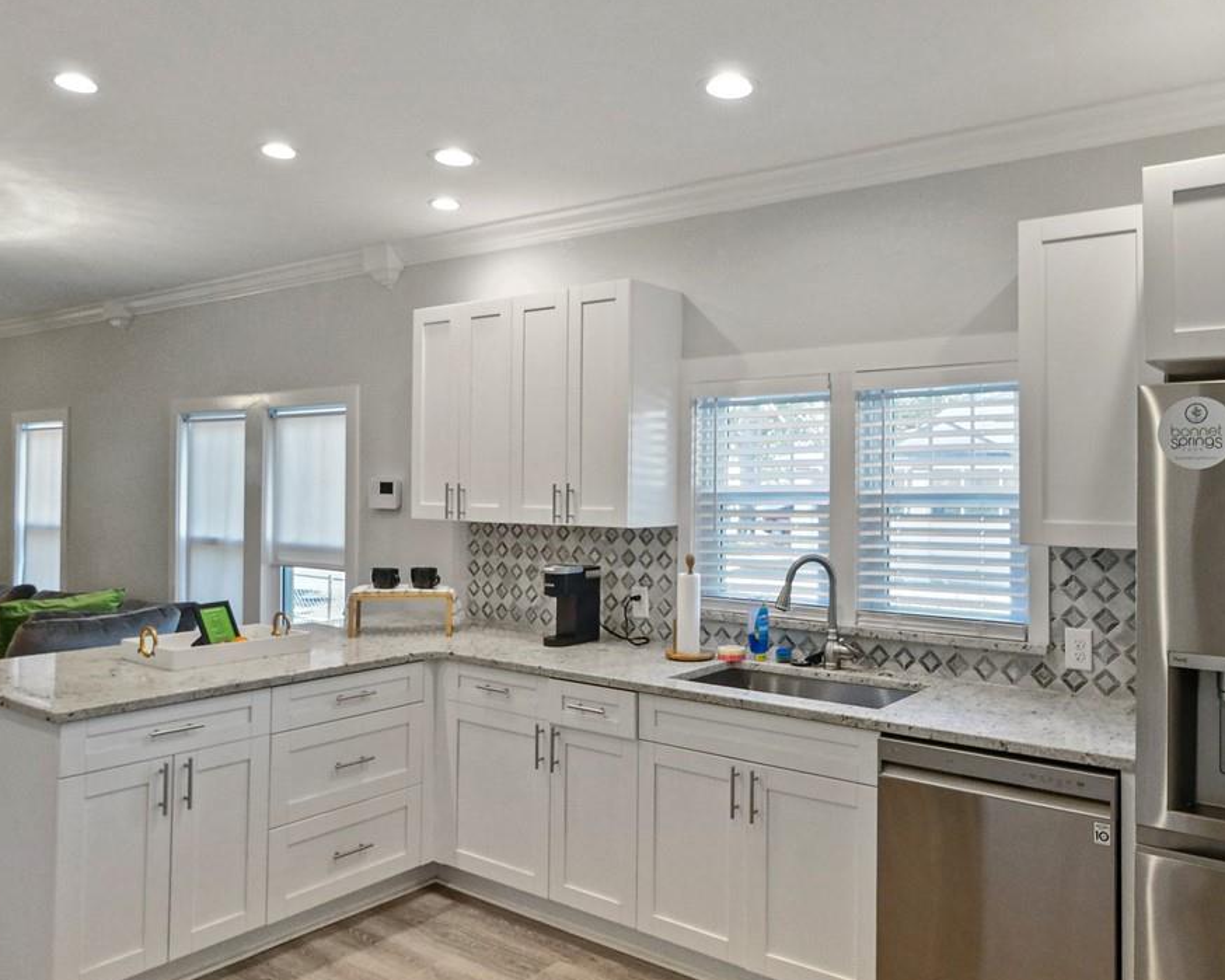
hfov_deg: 67.6
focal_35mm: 25
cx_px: 718
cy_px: 473
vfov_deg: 56.8
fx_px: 906
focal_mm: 7
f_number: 4
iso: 2000
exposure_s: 1/60
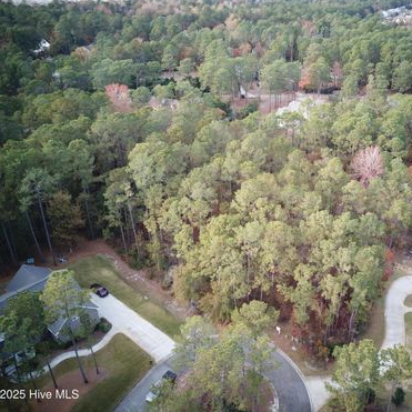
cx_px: 268
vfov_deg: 52.5
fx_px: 417
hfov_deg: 51.7
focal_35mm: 31
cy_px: 205
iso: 150
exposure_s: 1/100
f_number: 2.2
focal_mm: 4.7
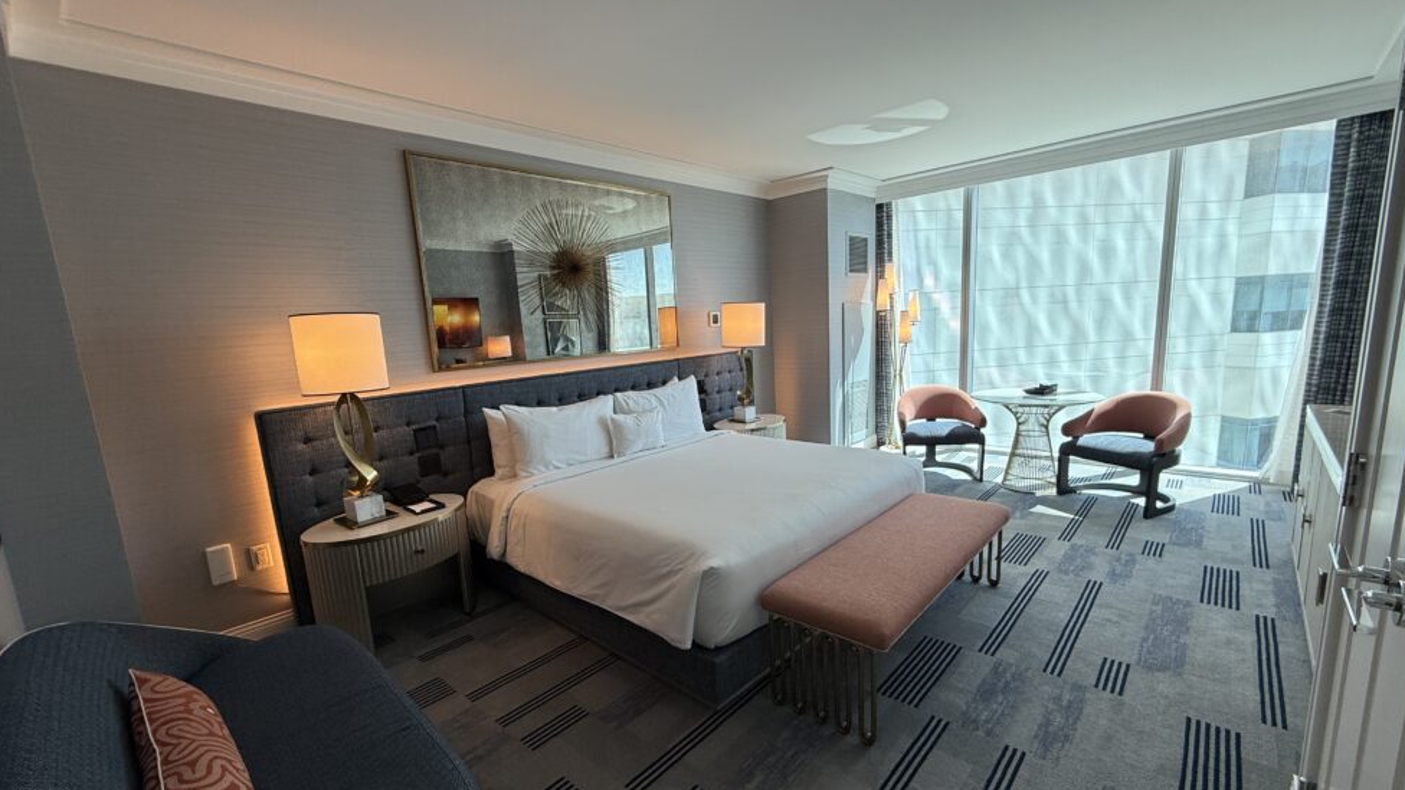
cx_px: 704
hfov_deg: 99.4
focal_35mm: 16
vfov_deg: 67.0
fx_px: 596
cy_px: 426
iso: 80
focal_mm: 2.22
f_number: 2.2
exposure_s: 1/120
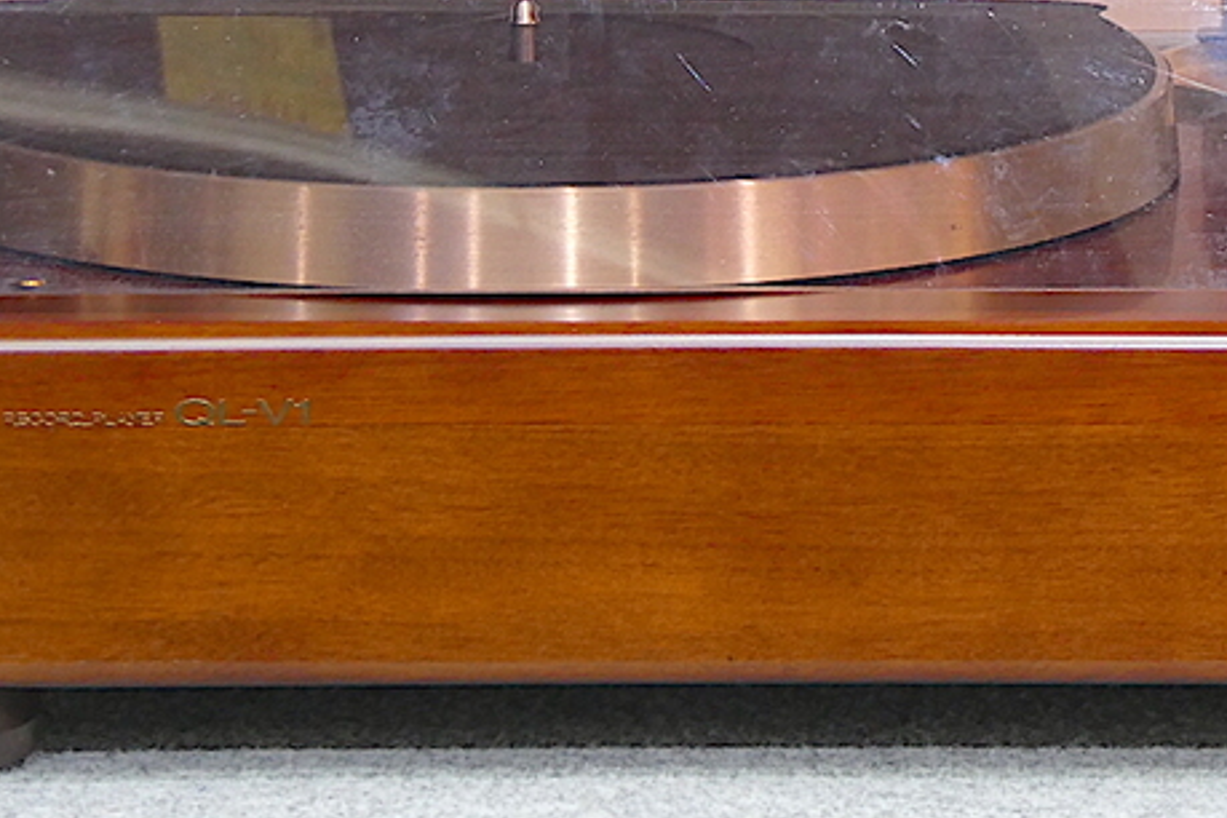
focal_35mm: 270
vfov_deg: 5.1
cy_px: 75
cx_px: 695
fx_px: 9202
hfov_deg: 7.6
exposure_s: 1/6
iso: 200
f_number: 5.2
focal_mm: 22.3
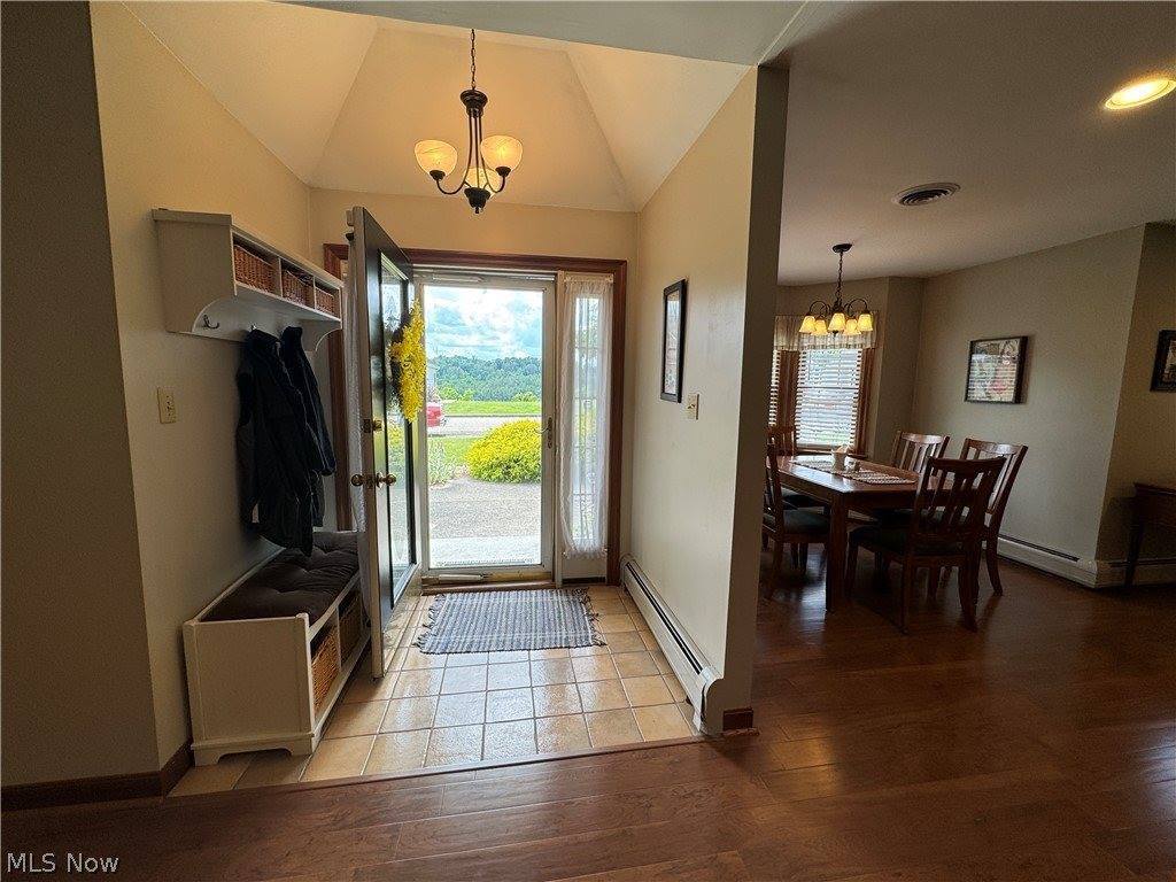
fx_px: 476
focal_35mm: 14
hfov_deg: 102.1
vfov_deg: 85.7
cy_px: 441
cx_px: 588
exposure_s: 1/136
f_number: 2.2
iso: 40
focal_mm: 2.22
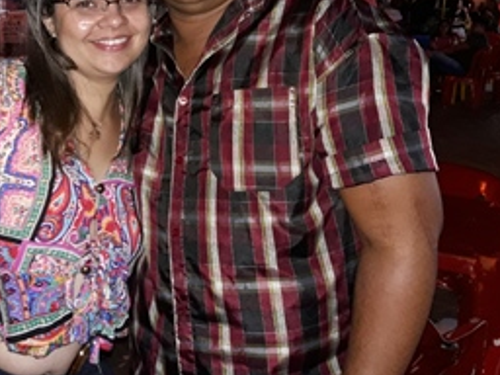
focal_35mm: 49
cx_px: 121
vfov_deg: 29.2
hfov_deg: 37.9
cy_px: 90
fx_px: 708
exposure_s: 1/24
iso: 200
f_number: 1.9
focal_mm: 3.7
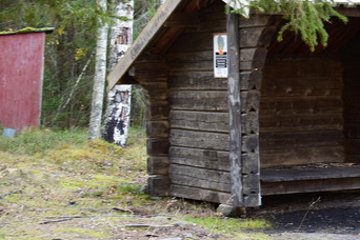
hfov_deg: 16.6
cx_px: 427
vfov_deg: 11.6
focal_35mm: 118
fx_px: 1180
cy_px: 52
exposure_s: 1/20
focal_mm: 28
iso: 400
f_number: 6.3
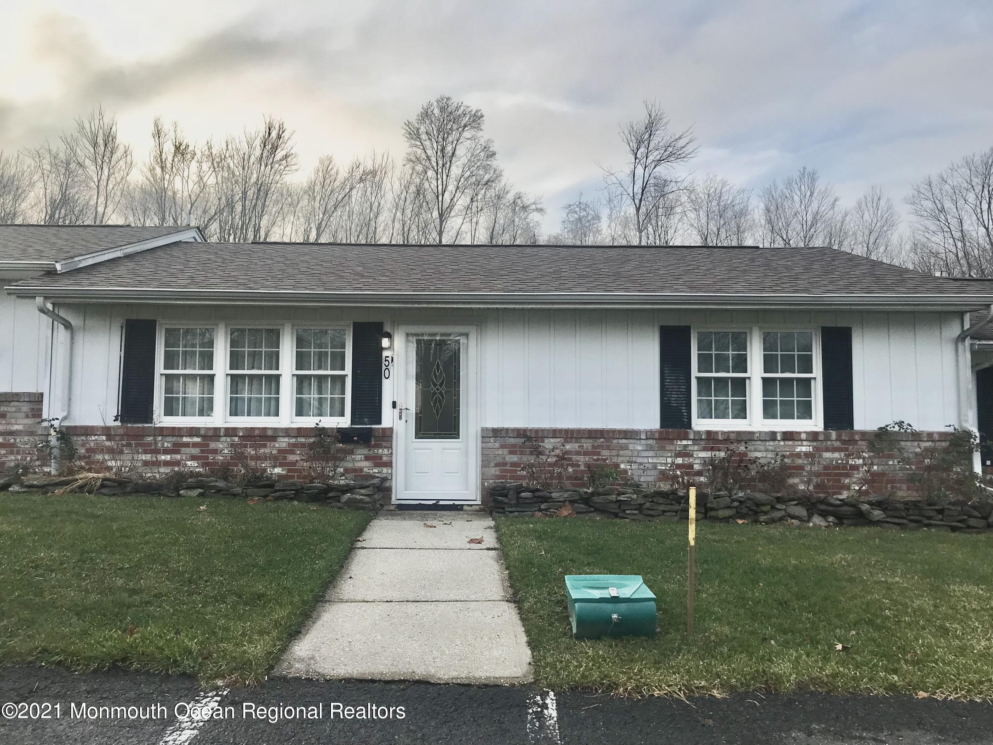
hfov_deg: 63.4
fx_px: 803
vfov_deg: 49.7
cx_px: 496
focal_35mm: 28
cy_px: 372
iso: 20
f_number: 1.8
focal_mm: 3.99
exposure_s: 1/863
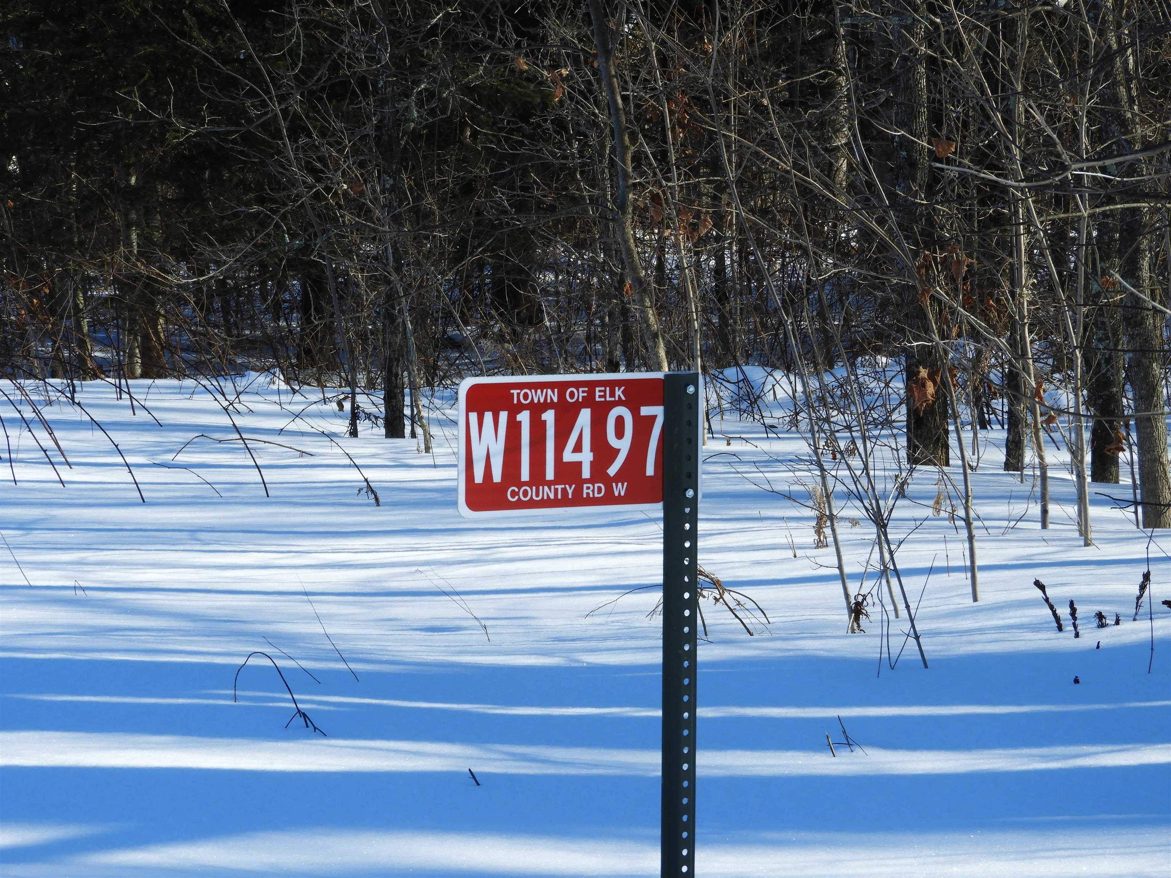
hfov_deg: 15.8
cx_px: 586
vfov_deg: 11.9
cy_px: 439
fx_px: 4229
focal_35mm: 125
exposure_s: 1/400
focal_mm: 22.4
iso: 100
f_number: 5
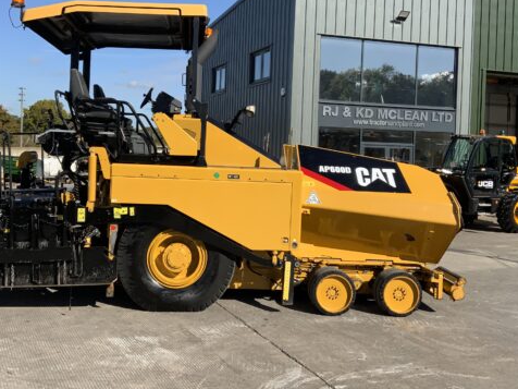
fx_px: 584
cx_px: 236
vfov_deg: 36.6
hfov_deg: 47.8
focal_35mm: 39
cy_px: 145
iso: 16
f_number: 1.8
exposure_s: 1/2058
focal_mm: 3
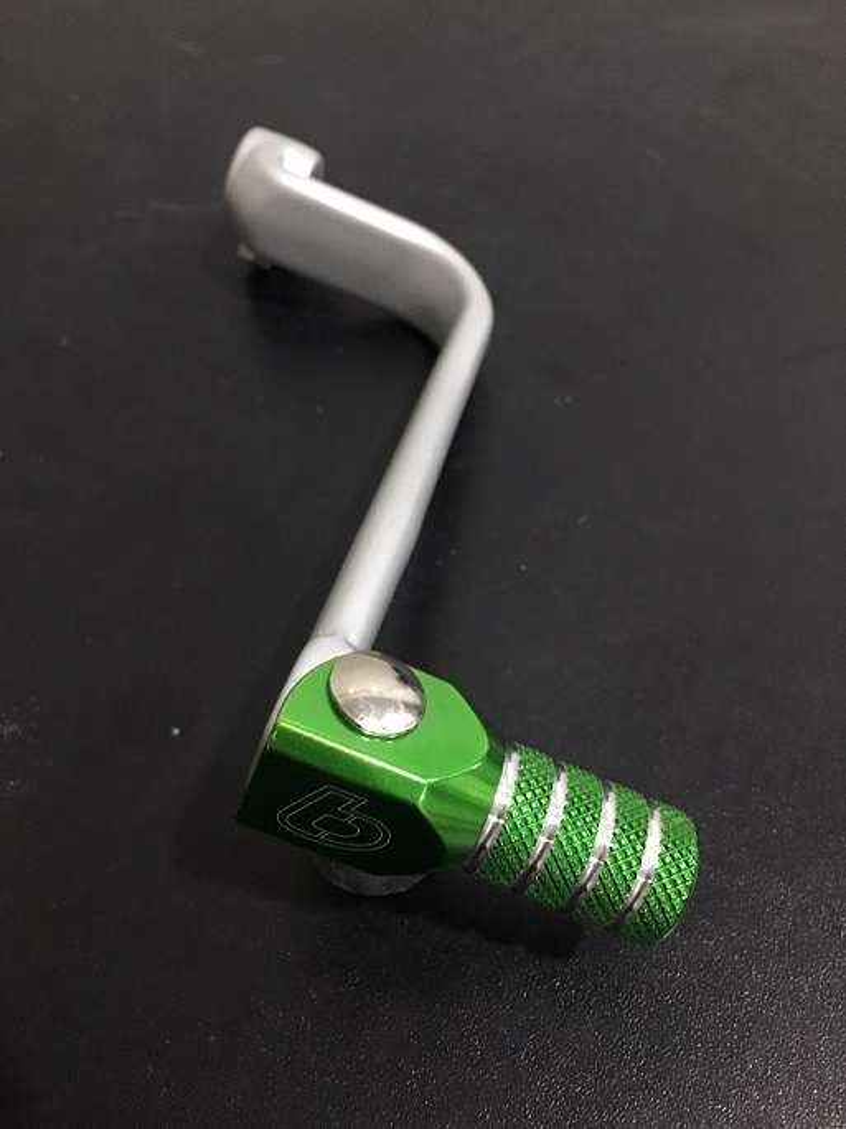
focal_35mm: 29
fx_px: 945
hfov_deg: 48.2
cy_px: 564
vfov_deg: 61.7
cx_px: 423
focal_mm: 4.15
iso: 250
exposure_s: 1/15
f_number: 2.2
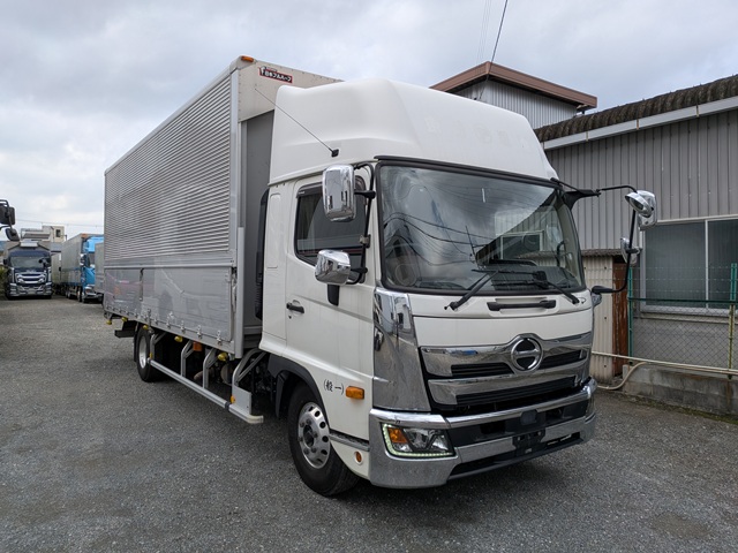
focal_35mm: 24
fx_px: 512
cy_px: 276
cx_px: 369
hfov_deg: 71.6
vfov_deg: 56.8
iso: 30
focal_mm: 4.53
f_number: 1.7
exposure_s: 1/1151
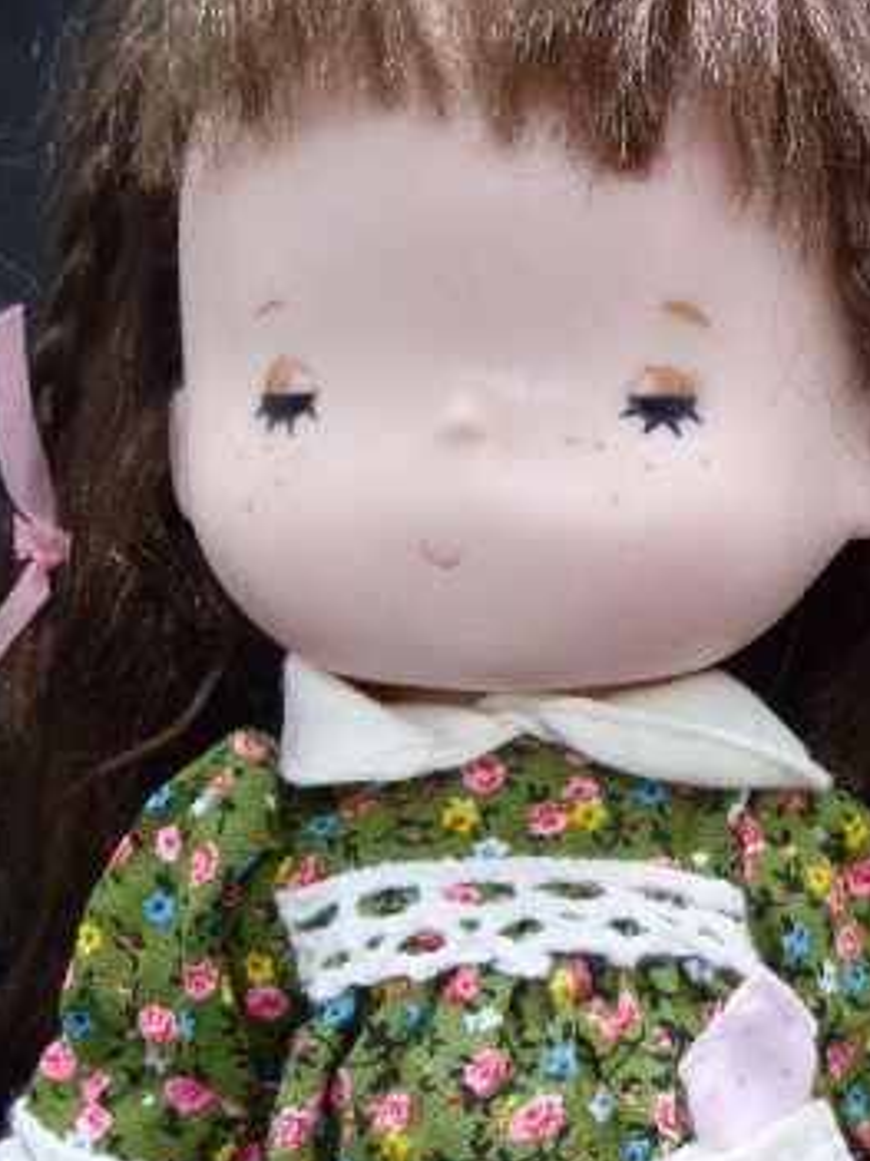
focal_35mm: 73
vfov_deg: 26.5
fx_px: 2448
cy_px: 777
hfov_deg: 20.1
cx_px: 566
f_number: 3.9
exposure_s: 1/60
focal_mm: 6.9
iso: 400
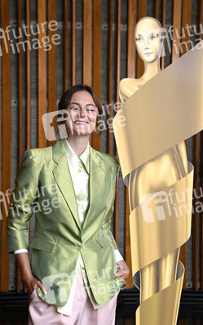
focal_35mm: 87
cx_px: 108
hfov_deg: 15.0
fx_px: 770
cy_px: 162
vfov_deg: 23.8
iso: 1250
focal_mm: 85
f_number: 5.6
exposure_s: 1/125
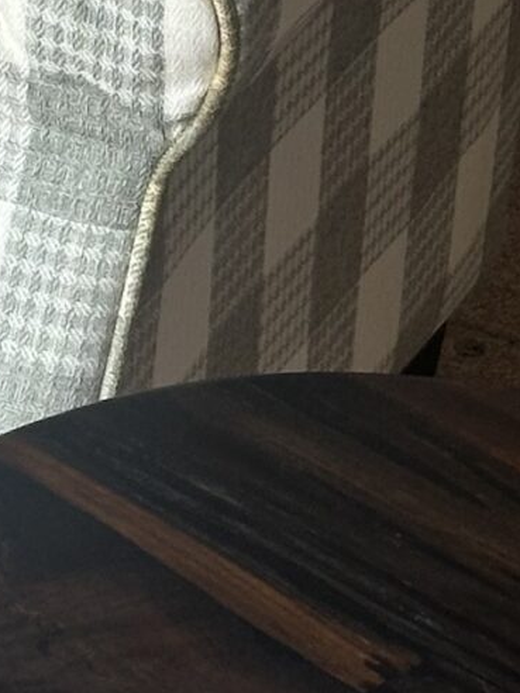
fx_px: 5007
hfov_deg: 5.9
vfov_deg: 7.9
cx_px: -221
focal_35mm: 250
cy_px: 186
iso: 80
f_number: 1.78
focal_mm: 6.86
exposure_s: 1/79
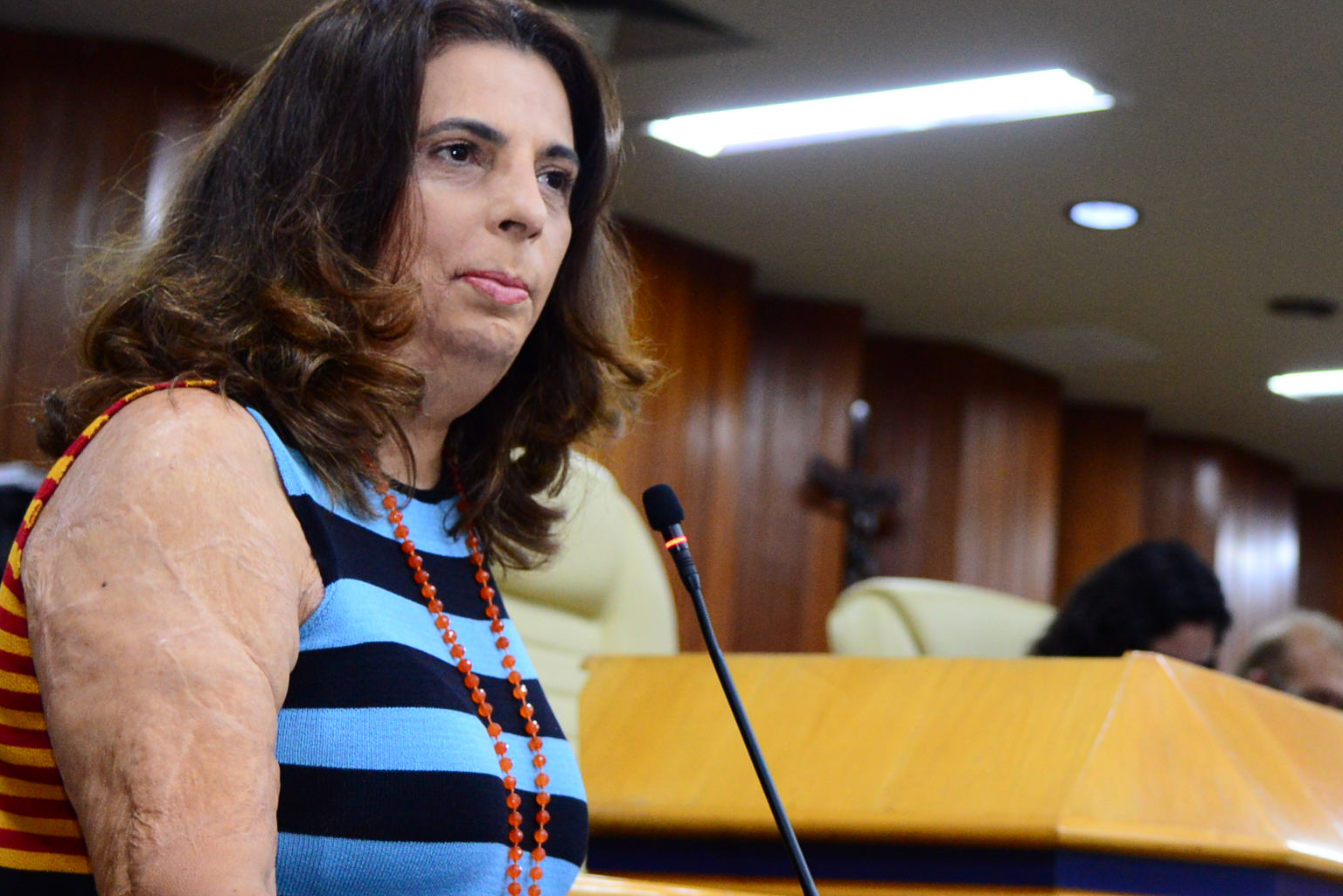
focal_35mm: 94
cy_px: 508
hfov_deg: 21.3
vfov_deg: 14.6
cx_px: 1132
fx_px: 3508
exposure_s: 1/100
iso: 2500
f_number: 4
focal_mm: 48
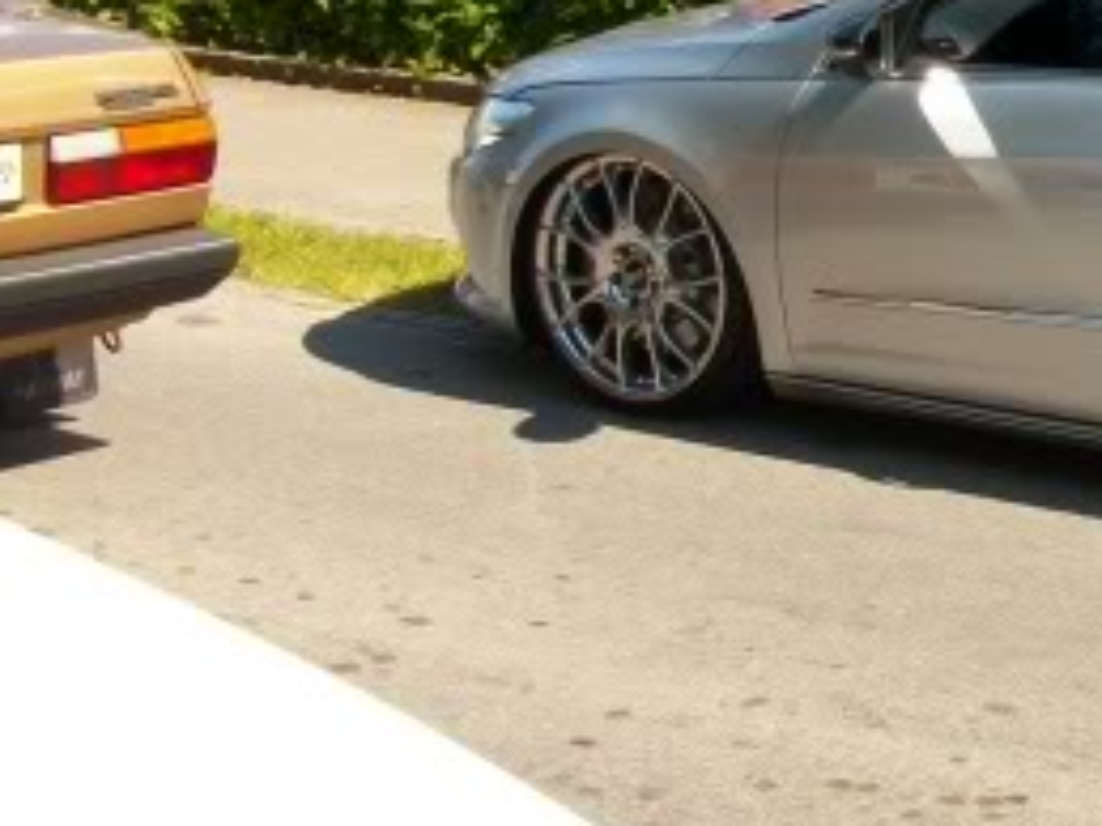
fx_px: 3341
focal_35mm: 105
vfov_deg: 14.0
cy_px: 243
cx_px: 1489
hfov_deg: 17.4
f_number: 5.5
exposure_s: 1/218
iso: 80
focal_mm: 5.7
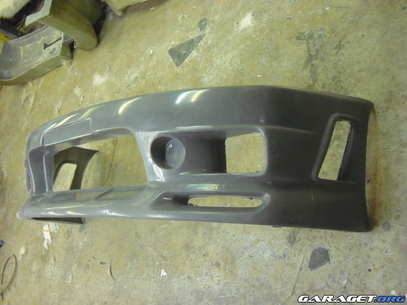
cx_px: 204
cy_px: 152
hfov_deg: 50.1
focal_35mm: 37
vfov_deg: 38.7
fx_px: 435
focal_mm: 6.2
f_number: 2.7
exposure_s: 1/40
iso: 500
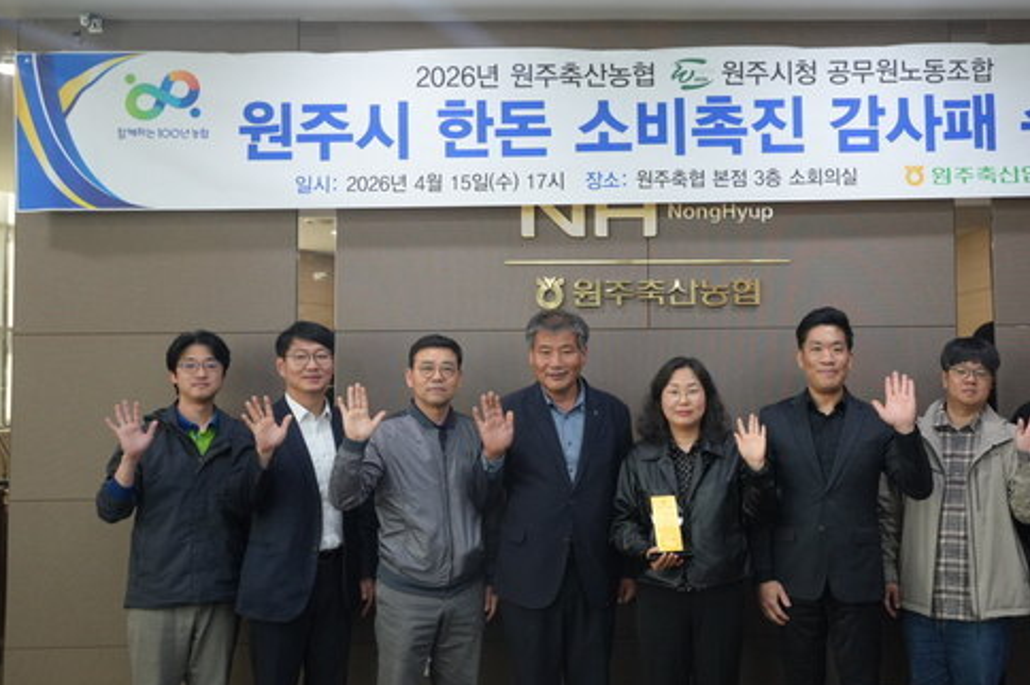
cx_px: 645
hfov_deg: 49.1
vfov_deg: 34.1
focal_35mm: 39
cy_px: 306
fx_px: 1115
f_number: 4
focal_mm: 20
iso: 1000
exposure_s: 1/160
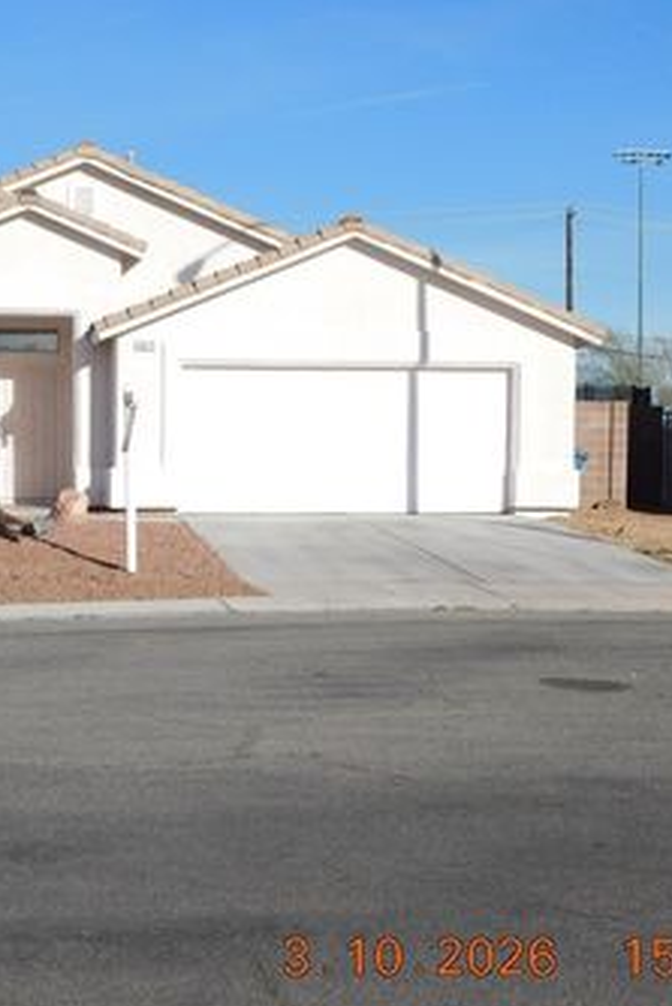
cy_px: 511
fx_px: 1566
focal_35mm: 56
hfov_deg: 23.8
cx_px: 111
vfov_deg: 35.6
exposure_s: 1/500
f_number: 7
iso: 125
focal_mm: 6.3
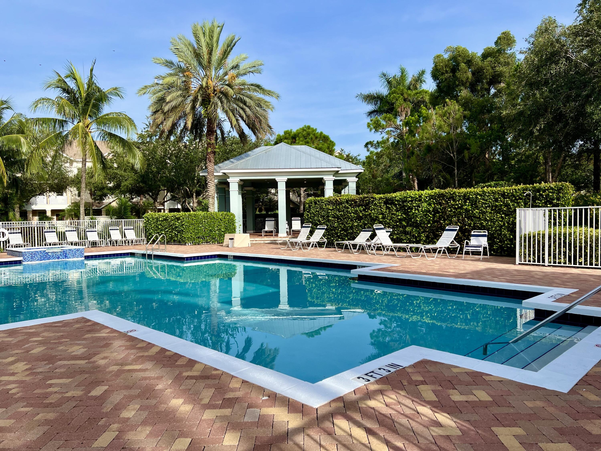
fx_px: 451
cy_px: 226
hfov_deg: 67.3
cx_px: 300
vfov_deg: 53.1
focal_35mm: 26
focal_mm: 5.7
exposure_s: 1/3257
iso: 50
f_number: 1.5
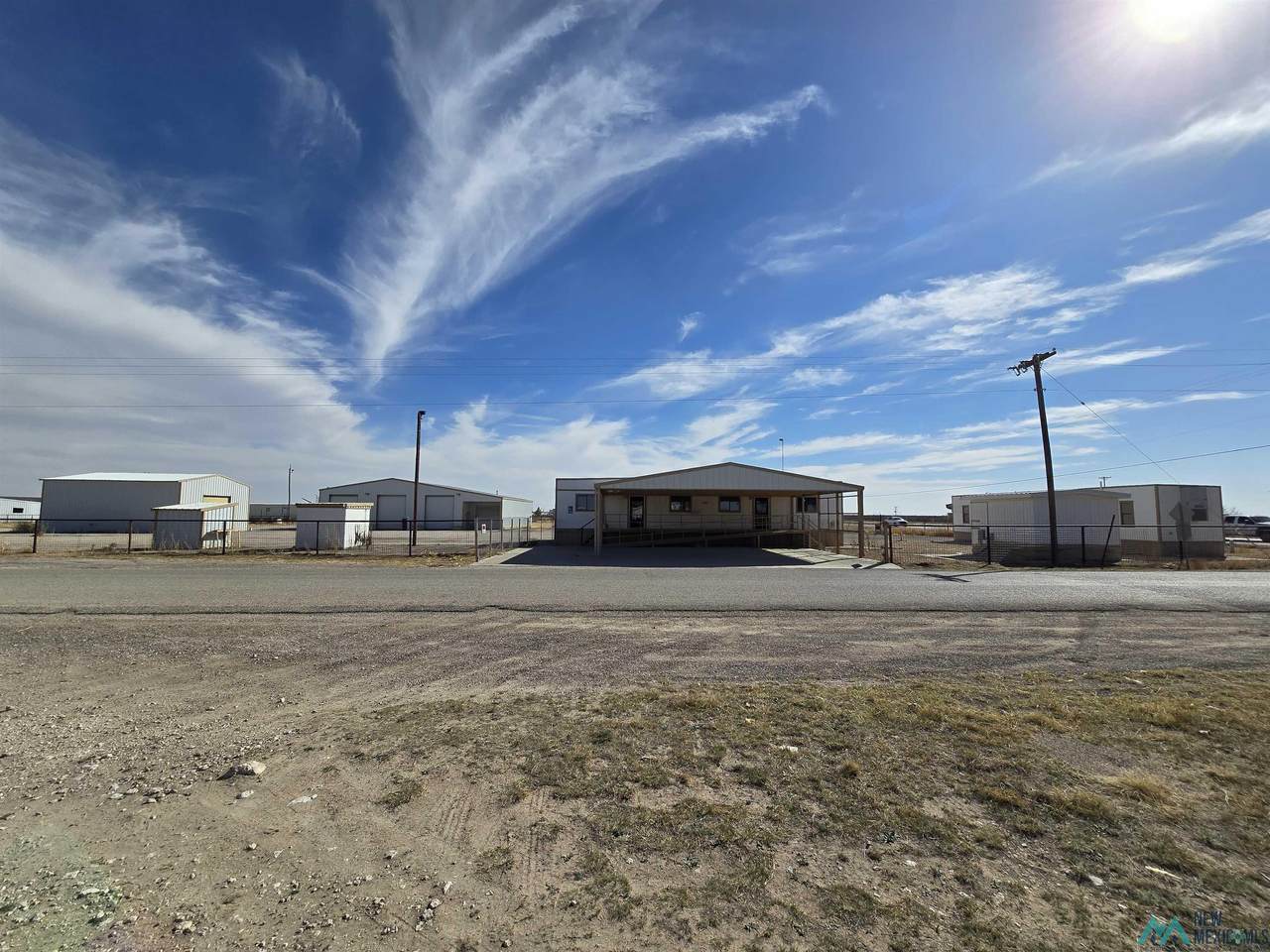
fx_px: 477
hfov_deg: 106.2
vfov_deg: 89.9
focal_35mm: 13
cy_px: 476
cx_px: 635
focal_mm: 2.2
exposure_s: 1/5200
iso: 50
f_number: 2.2
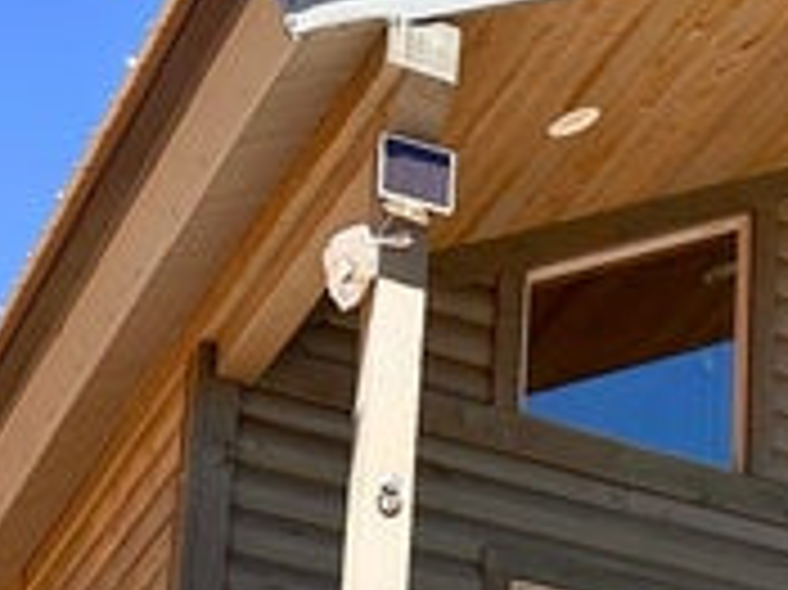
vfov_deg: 11.9
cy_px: 977
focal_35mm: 117
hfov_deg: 15.6
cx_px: 1155
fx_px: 2662
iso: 80
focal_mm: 6.86
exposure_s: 1/1779
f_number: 1.78
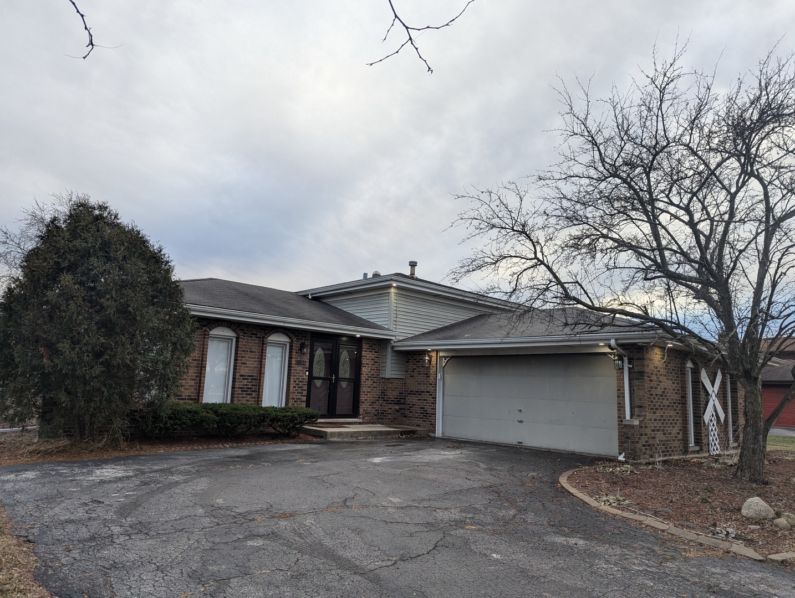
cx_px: 398
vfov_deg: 56.9
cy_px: 299
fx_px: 552
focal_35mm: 24
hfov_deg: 71.5
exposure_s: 1/141
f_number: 1.85
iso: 67
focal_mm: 6.81
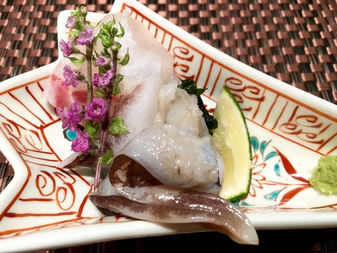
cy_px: 126
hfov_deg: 61.7
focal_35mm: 29
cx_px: 168
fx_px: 282
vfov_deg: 48.2
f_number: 2.2
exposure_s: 1/30
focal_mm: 4.15
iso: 32
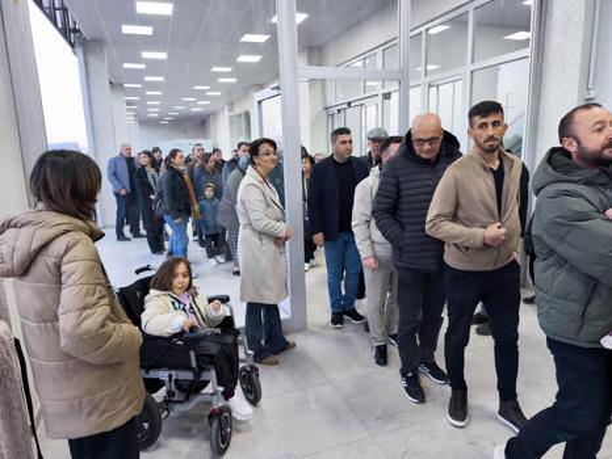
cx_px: 306
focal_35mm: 23
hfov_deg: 73.9
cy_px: 230
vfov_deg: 58.9
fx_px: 407
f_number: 1.6
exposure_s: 1/120
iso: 160
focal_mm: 6.57
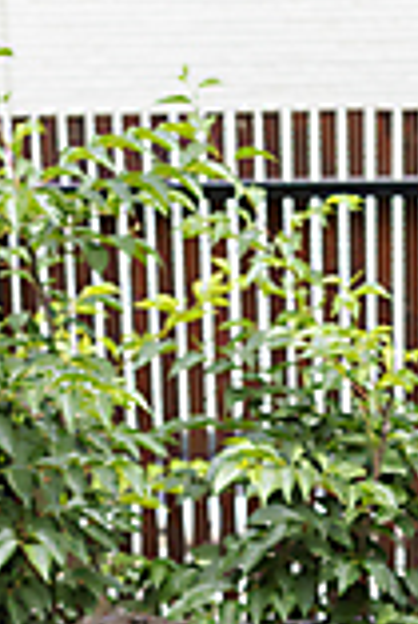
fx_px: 2207
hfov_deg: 10.8
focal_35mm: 127
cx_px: 289
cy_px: 707
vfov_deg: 15.6
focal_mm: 50
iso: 160
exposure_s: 1/500
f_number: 2.8
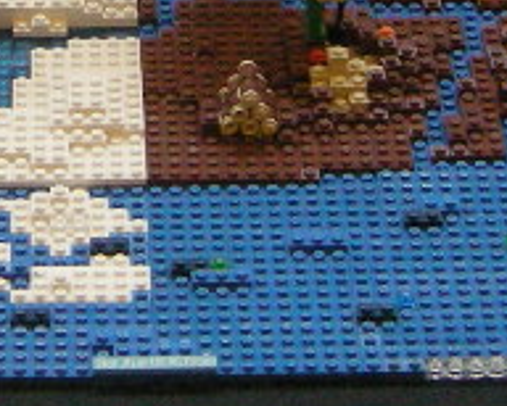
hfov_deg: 8.2
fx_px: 3515
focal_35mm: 234
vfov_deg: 6.5
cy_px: -256
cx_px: 111
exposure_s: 1/61.1
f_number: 2.7
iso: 335
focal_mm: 7.5
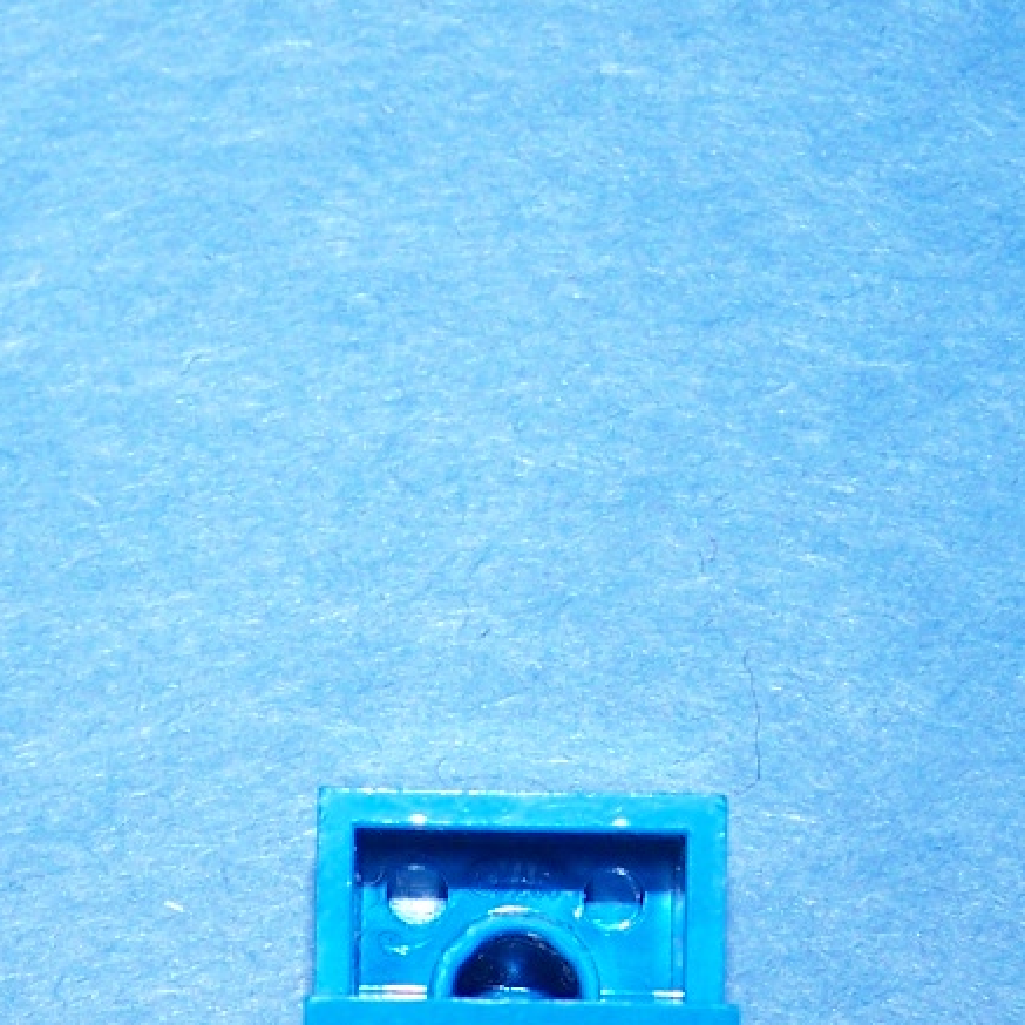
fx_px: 3853
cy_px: 1063
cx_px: 199
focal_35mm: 115
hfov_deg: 15.1
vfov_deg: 14.9
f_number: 2.8
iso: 80
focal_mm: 6.3
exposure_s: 1/60
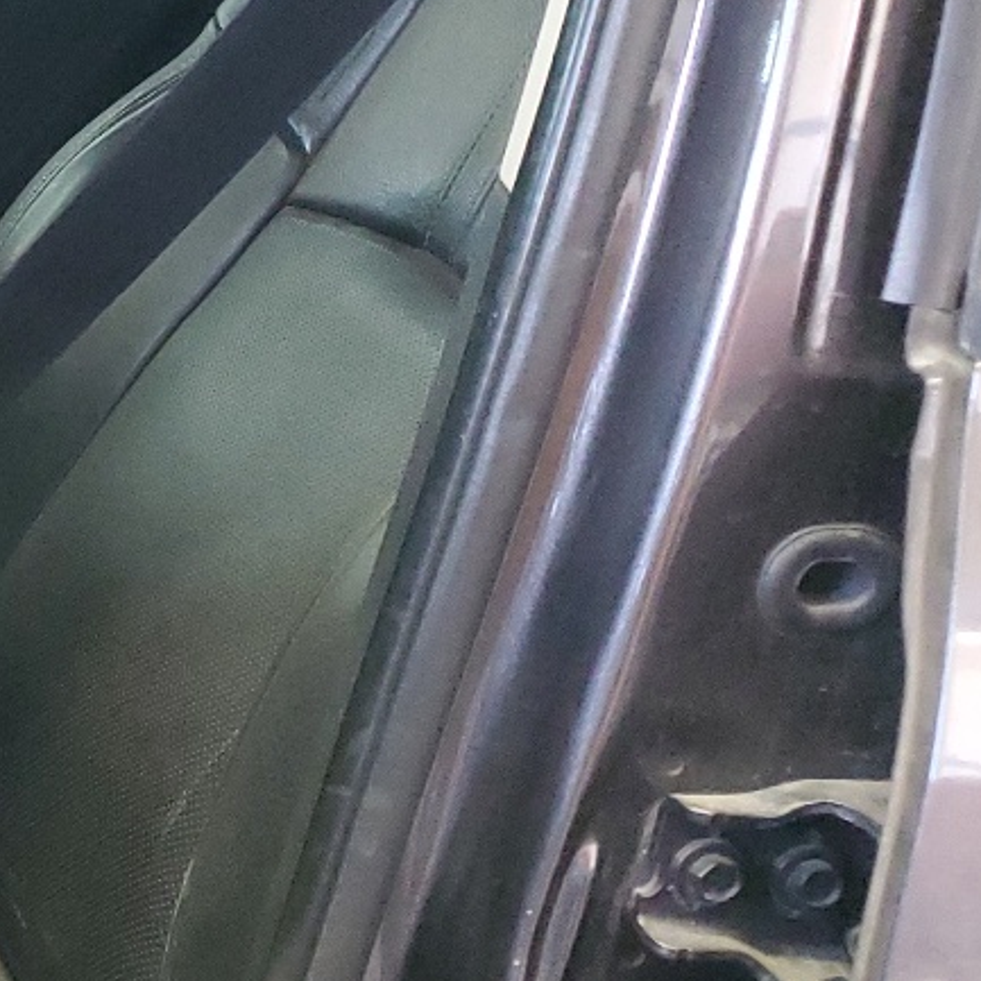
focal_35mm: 85
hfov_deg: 17.2
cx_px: -707
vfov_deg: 20.4
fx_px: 2725
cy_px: 451
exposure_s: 1/60.2
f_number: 1.5
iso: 393
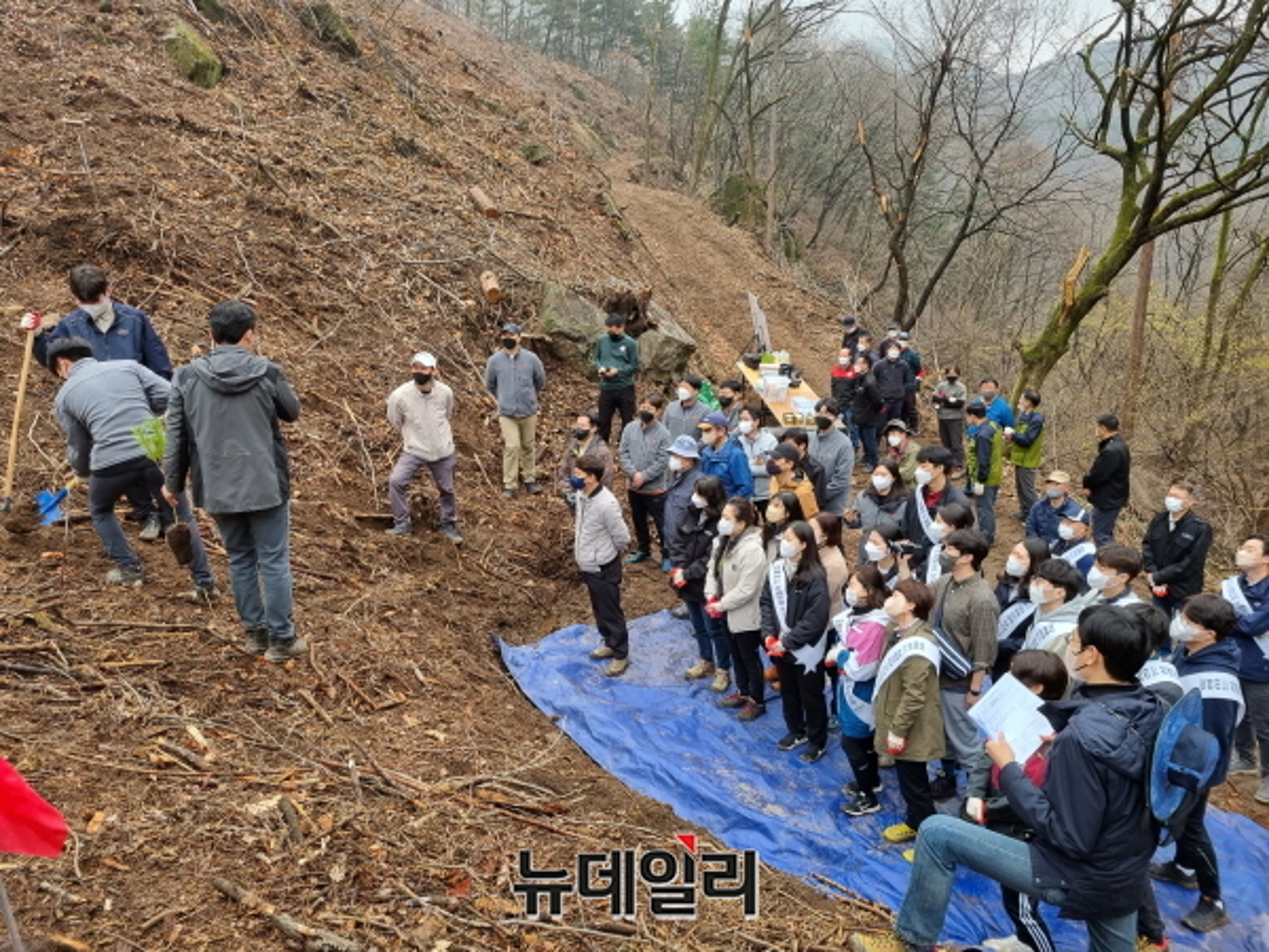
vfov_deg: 53.1
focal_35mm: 26
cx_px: 634
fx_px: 953
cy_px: 476
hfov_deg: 67.3
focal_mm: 5.4
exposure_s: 1/405
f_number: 1.8
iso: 50
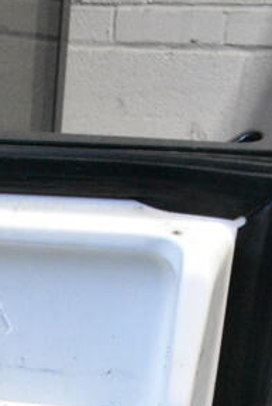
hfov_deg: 13.6
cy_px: 617
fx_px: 1073
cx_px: -137
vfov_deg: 18.8
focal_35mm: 95
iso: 6400
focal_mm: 20
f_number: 7.1
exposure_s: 1/320
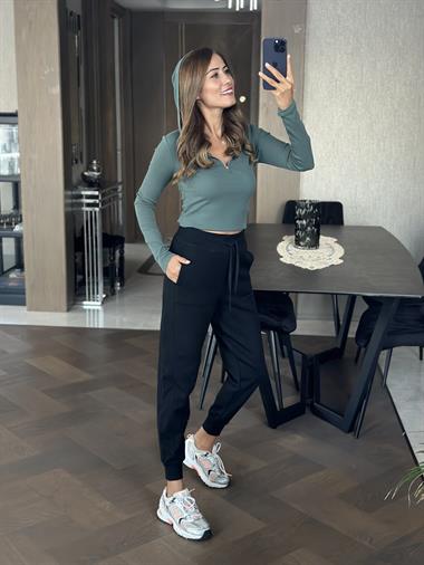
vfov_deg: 39.6
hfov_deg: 30.3
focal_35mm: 48
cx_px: 212
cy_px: 282
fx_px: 783
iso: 400
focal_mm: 6.86
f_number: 1.78
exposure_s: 1/40
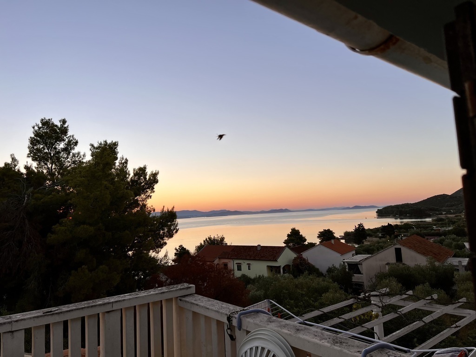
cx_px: 238
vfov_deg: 53.1
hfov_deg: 67.3
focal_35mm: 26
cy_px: 178
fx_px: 358
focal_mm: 5.7
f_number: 1.5
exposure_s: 1/957
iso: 50
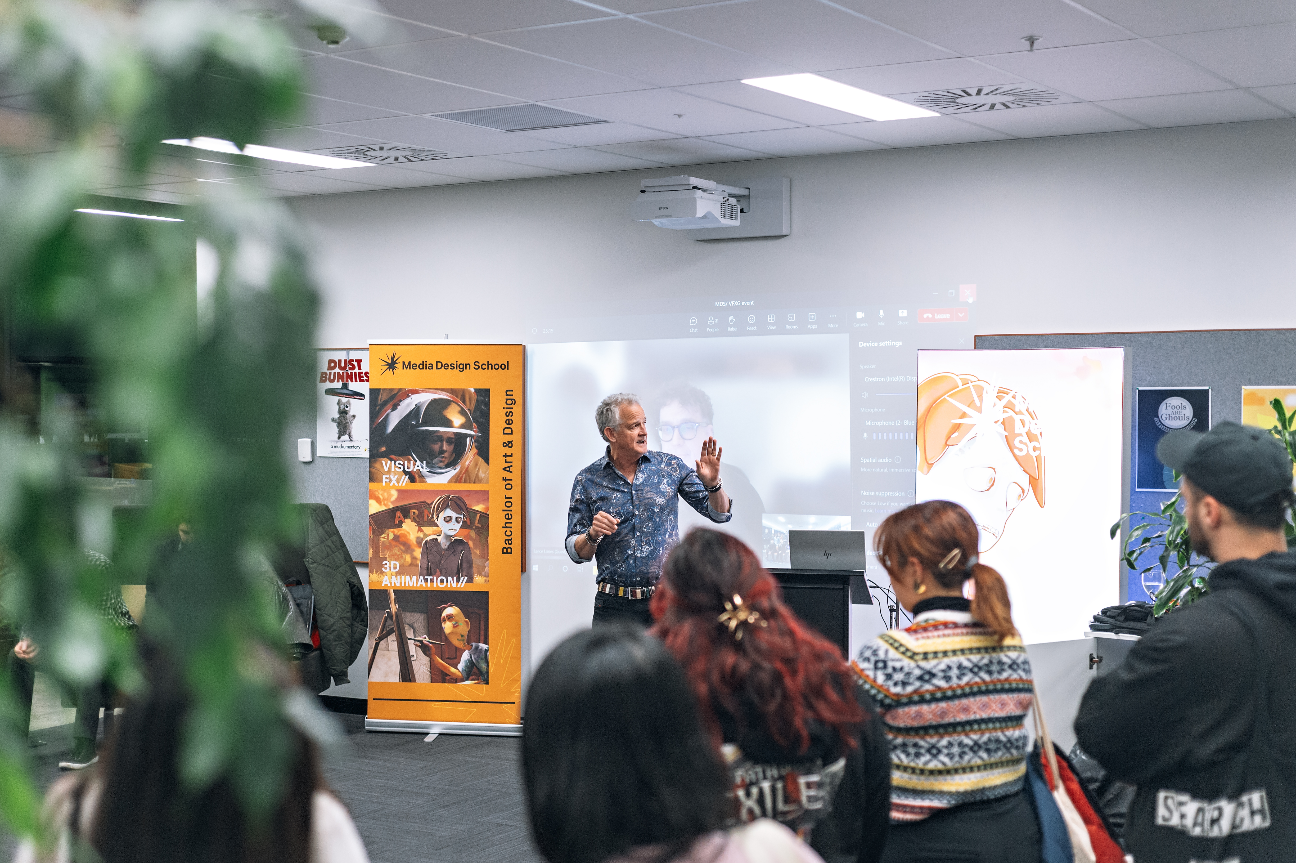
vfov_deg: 27.0
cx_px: 648
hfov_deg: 39.6
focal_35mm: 50
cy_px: 432
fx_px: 1799
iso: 2000
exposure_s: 1/320
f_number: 2.8
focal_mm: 50
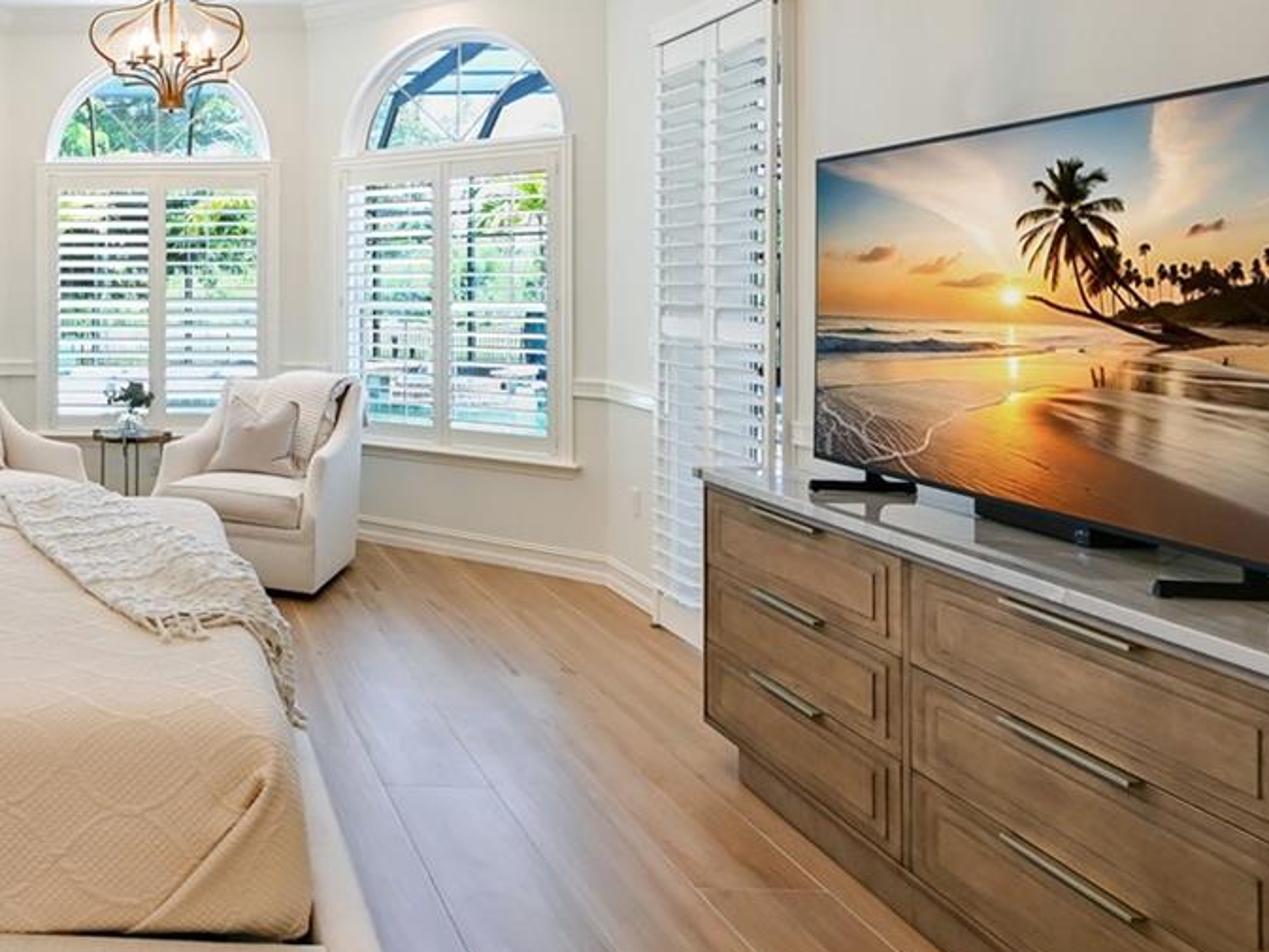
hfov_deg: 48.8
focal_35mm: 32
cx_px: 60
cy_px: 294
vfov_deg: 43.4
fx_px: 1173
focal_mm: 14
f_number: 8
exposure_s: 1/80
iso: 800
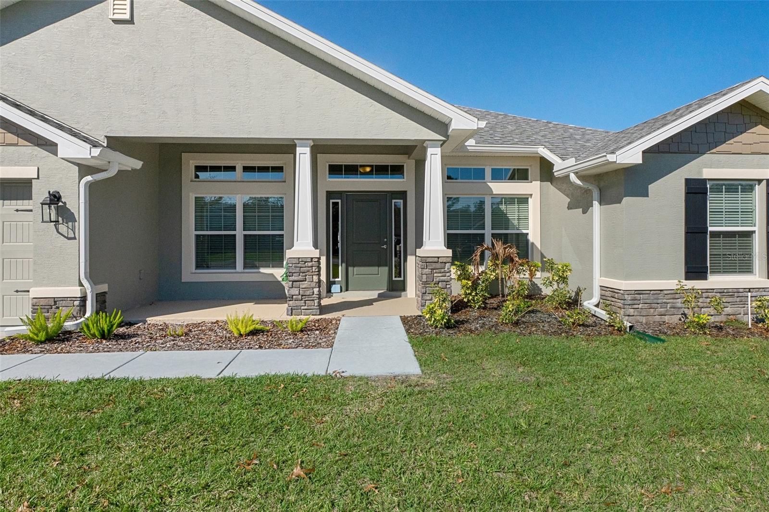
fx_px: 416
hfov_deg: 85.4
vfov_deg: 63.2
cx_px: 384
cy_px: 256
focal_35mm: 20
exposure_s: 1/2000
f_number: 8
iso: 800
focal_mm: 13
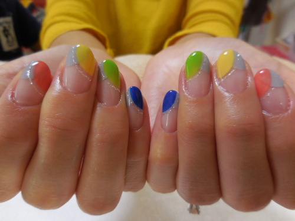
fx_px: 213
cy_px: 110
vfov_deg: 54.9
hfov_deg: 69.4
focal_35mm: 25
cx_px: 148
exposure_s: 1/30
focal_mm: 4.5
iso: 160
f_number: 3.3
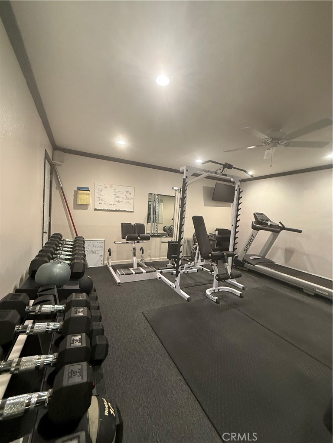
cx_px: 166
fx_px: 180
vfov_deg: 102.1
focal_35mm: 14
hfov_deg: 85.7
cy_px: 222
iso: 500
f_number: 2.2
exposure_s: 1/60
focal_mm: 2.22
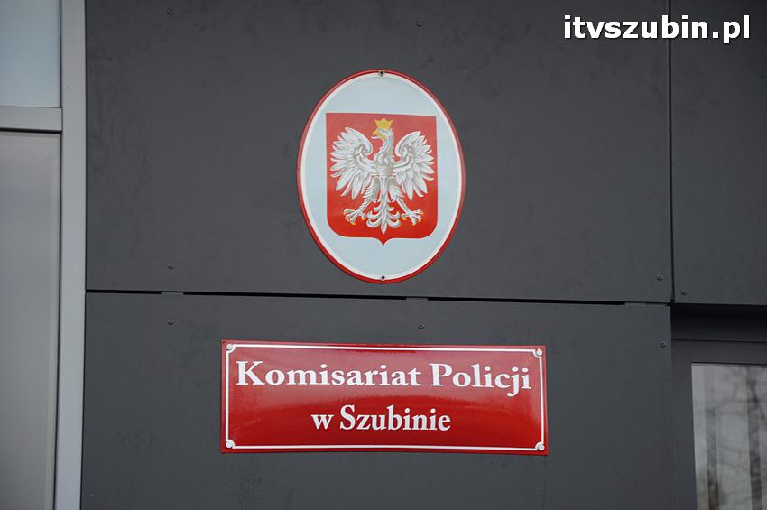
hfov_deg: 14.9
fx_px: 2937
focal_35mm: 138
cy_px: 255
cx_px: 384
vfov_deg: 9.9
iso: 640
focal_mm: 92
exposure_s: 1/250
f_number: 5.6
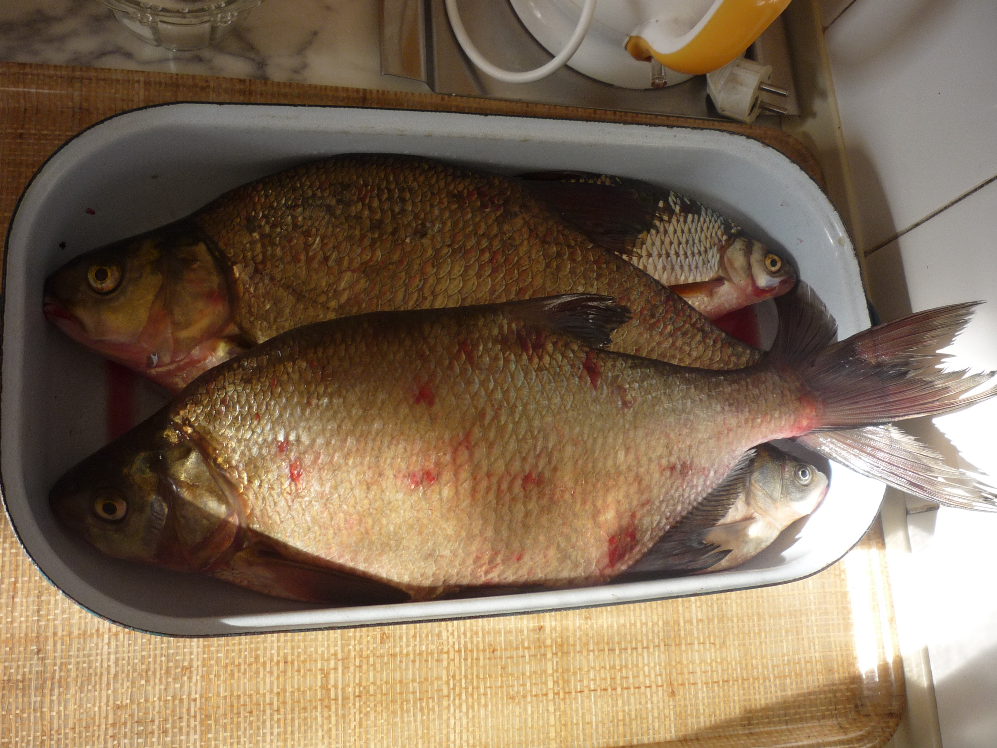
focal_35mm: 32
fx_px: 922
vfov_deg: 44.2
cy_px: 374
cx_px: 498
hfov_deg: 56.8
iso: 100
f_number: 3.3
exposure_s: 1/60
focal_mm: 5.2
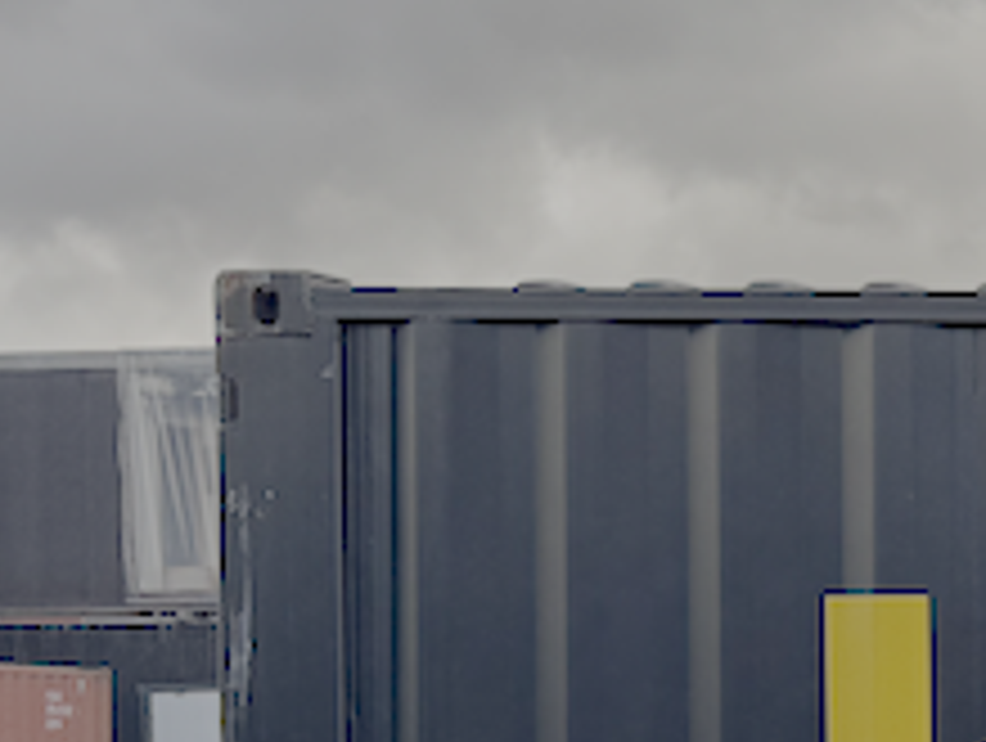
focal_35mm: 105
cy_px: 773
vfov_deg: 13.9
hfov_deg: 15.4
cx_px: 1900
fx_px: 2996
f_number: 1.78
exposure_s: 1/756
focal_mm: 6.76
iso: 80
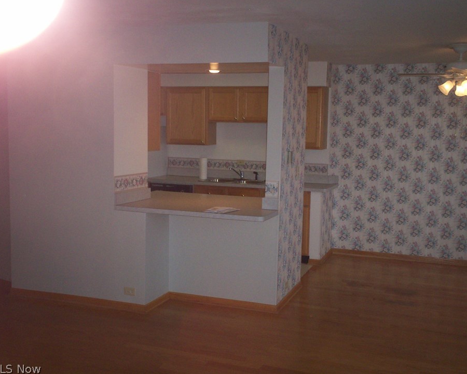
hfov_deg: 45.8
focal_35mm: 40
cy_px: 178
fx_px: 553
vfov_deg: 37.3
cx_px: 253
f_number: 4.5
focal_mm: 6
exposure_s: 1/60
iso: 140
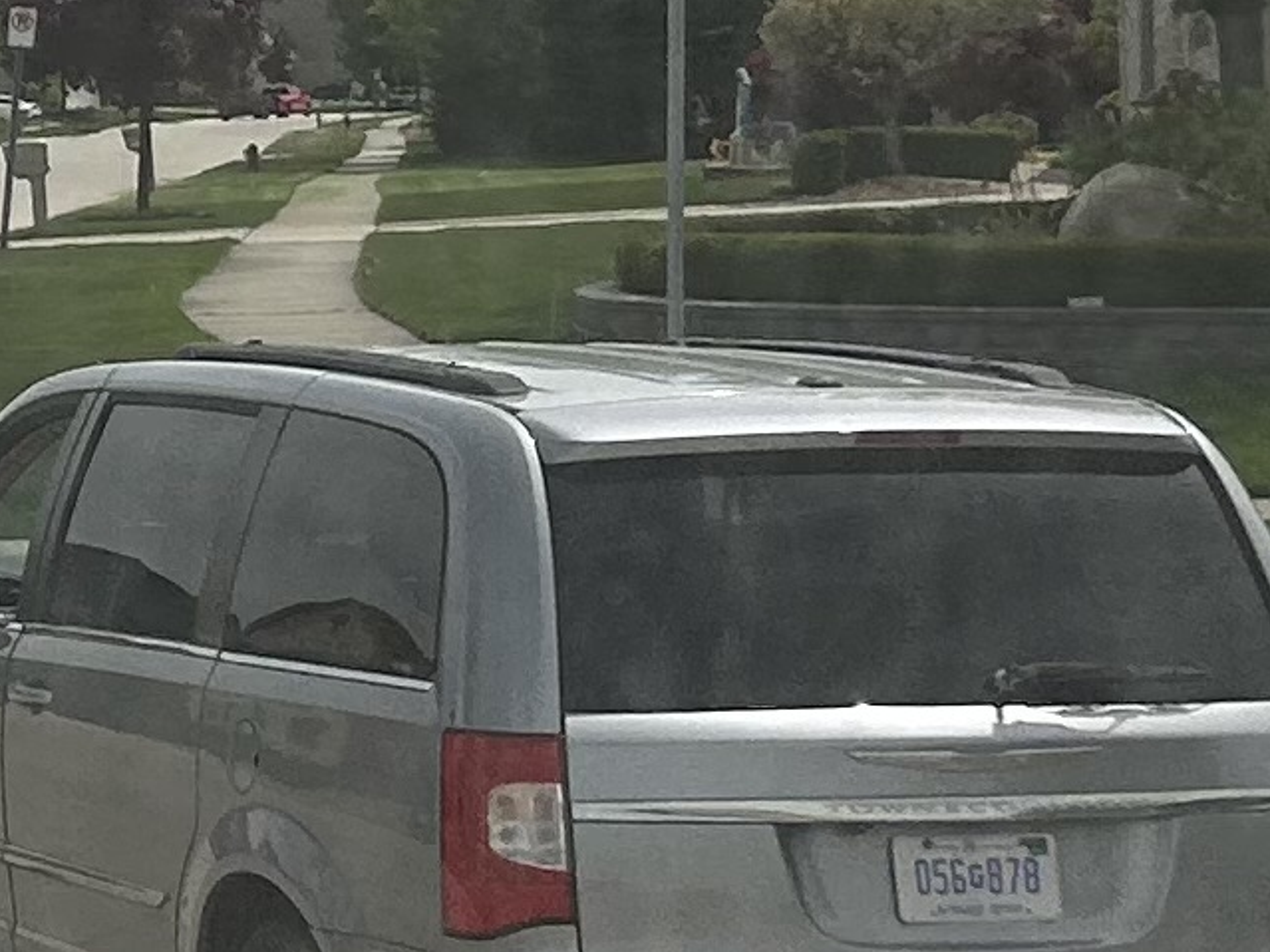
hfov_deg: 45.8
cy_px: 737
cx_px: 602
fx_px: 1504
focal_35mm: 41
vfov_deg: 34.2
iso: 50
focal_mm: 5.7
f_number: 1.5
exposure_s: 1/10309
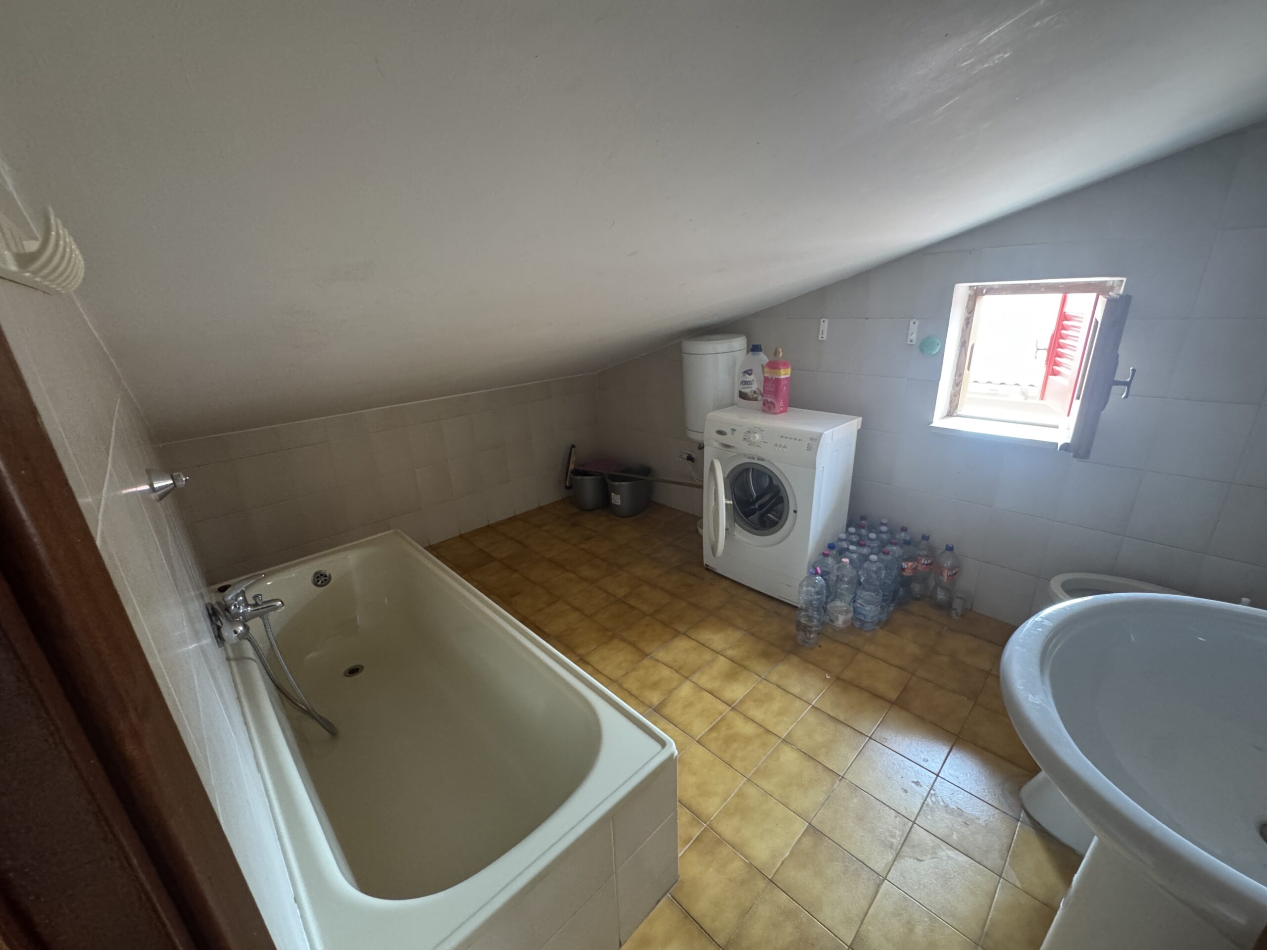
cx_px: 634
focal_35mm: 14
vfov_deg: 85.7
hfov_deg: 102.1
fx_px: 512
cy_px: 475
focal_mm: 2.22
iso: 640
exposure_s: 1/60
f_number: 2.2
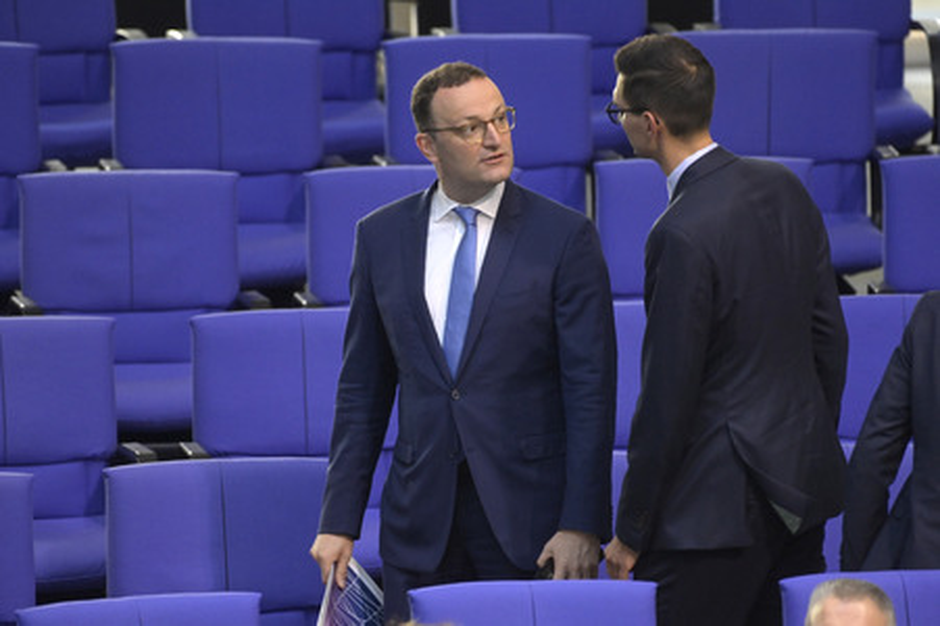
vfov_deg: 2.7
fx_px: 13046
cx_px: 470
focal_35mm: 500
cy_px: 313
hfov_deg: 4.1
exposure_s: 1/500
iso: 8000
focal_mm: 500
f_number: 5.6
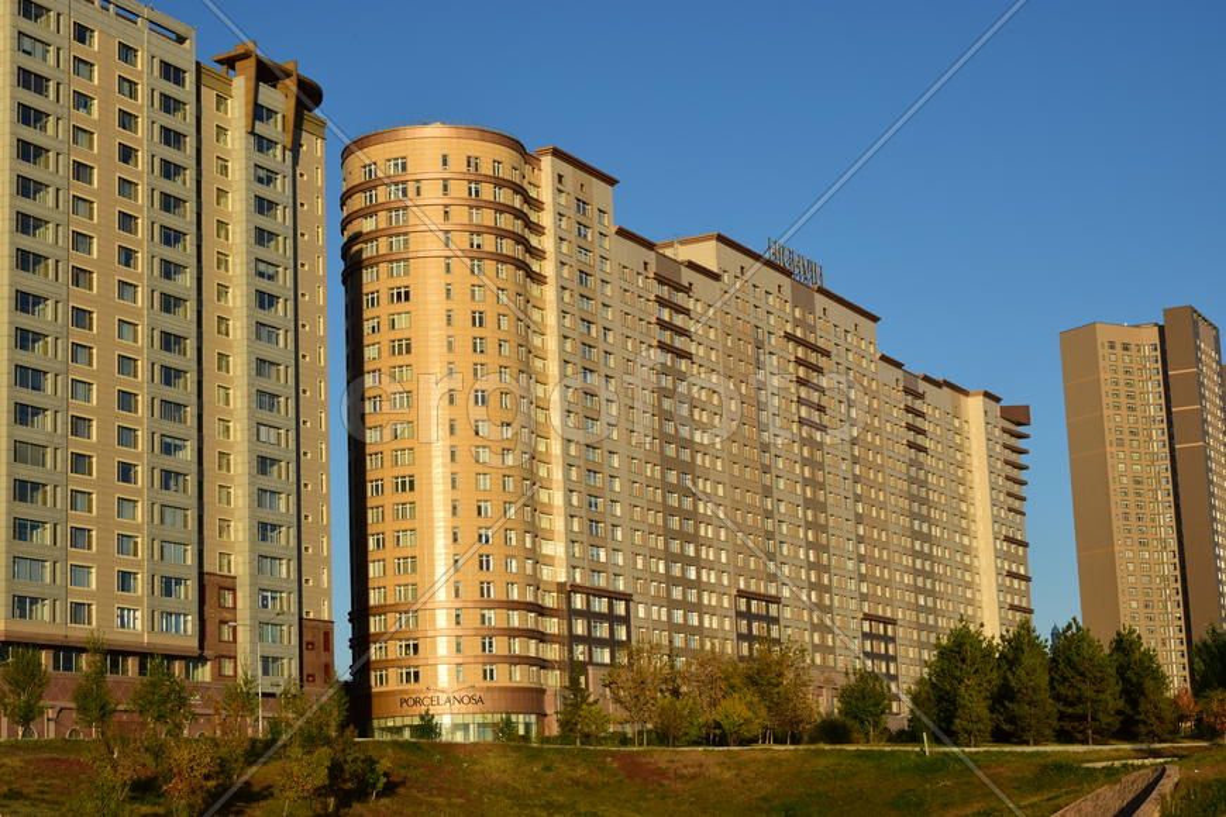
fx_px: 2145
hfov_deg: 31.9
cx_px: 613
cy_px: 408
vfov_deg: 21.6
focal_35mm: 63
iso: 200
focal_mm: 42
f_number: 10
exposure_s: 1/400
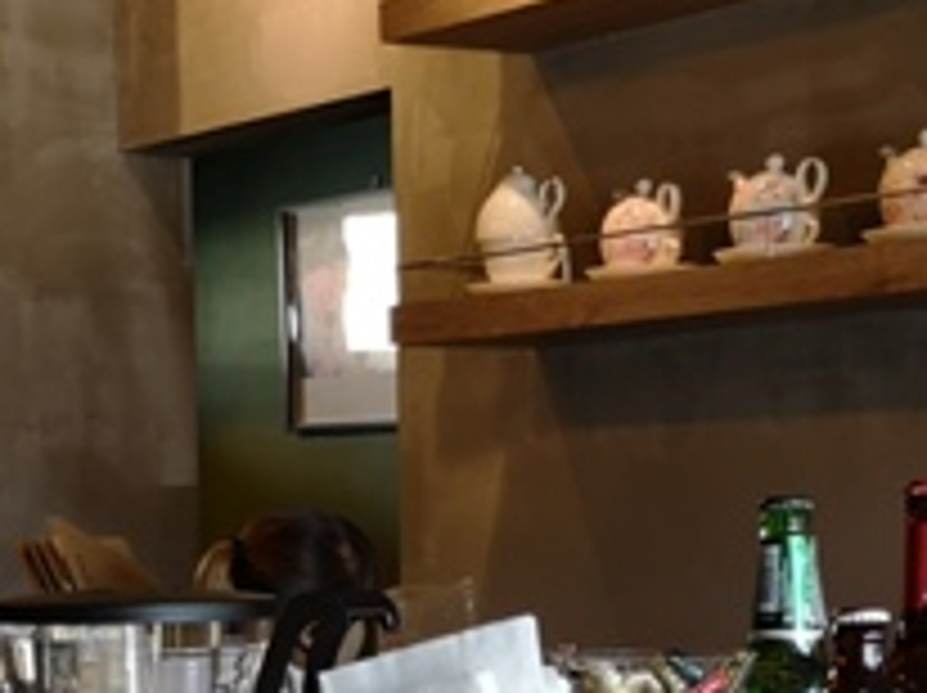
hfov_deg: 18.7
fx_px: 2809
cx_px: 441
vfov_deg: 13.9
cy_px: 648
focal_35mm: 105
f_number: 1.8
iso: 80
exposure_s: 1/60
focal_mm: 3.95
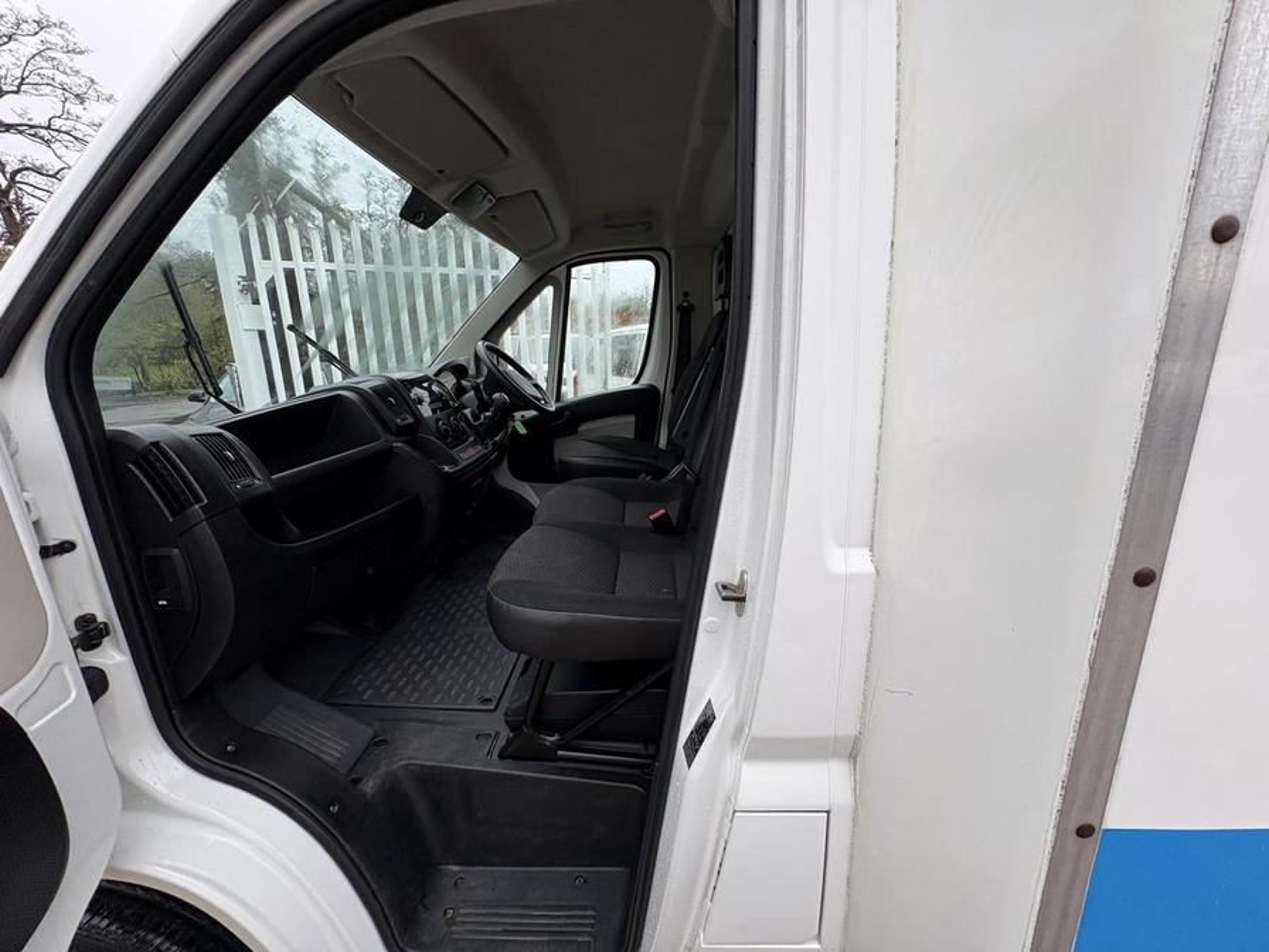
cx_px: 634
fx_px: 513
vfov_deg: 85.7
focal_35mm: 14
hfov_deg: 102.1
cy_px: 476
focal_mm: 2.22
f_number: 2.2
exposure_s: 1/99
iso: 40
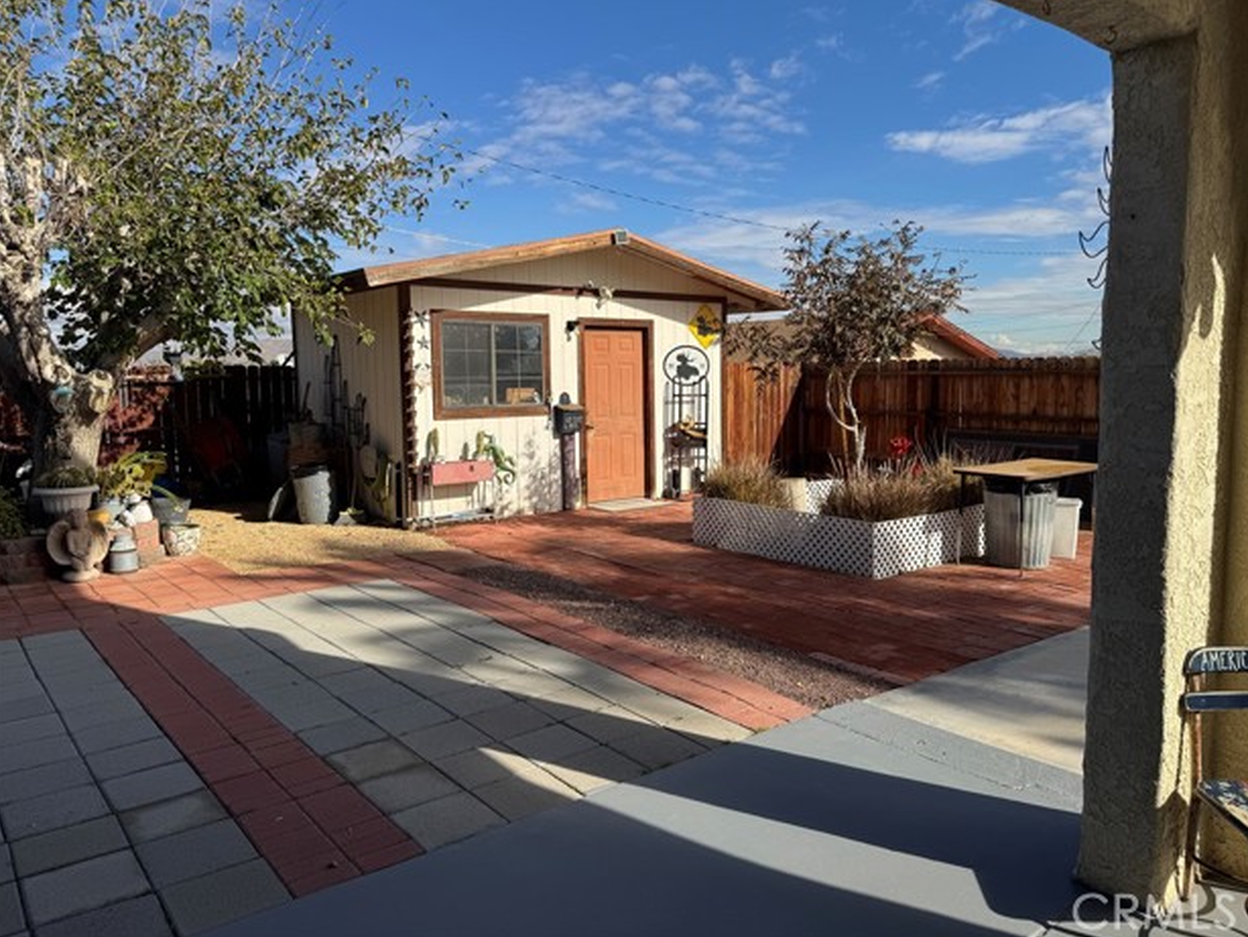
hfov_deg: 69.4
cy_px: 453
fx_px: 902
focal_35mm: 25
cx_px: 640
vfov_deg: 54.9
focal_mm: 6.76
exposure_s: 1/5814
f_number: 1.78
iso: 80
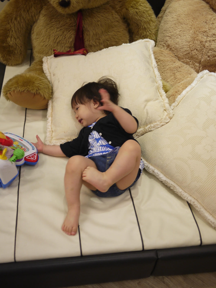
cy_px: 144
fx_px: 333
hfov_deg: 36.0
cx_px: 108
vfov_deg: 46.8
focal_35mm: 40
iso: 250
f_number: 1.7
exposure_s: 1/60
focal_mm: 20
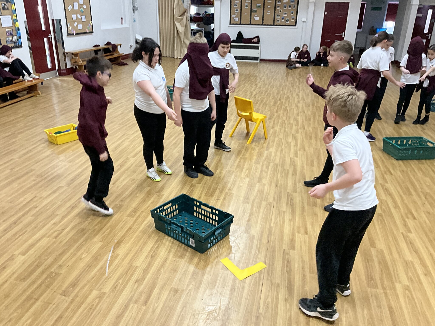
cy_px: 163
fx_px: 364
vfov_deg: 48.2
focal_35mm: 29
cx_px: 218
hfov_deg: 61.7
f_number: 1.8
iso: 200
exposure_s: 1/50
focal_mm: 3
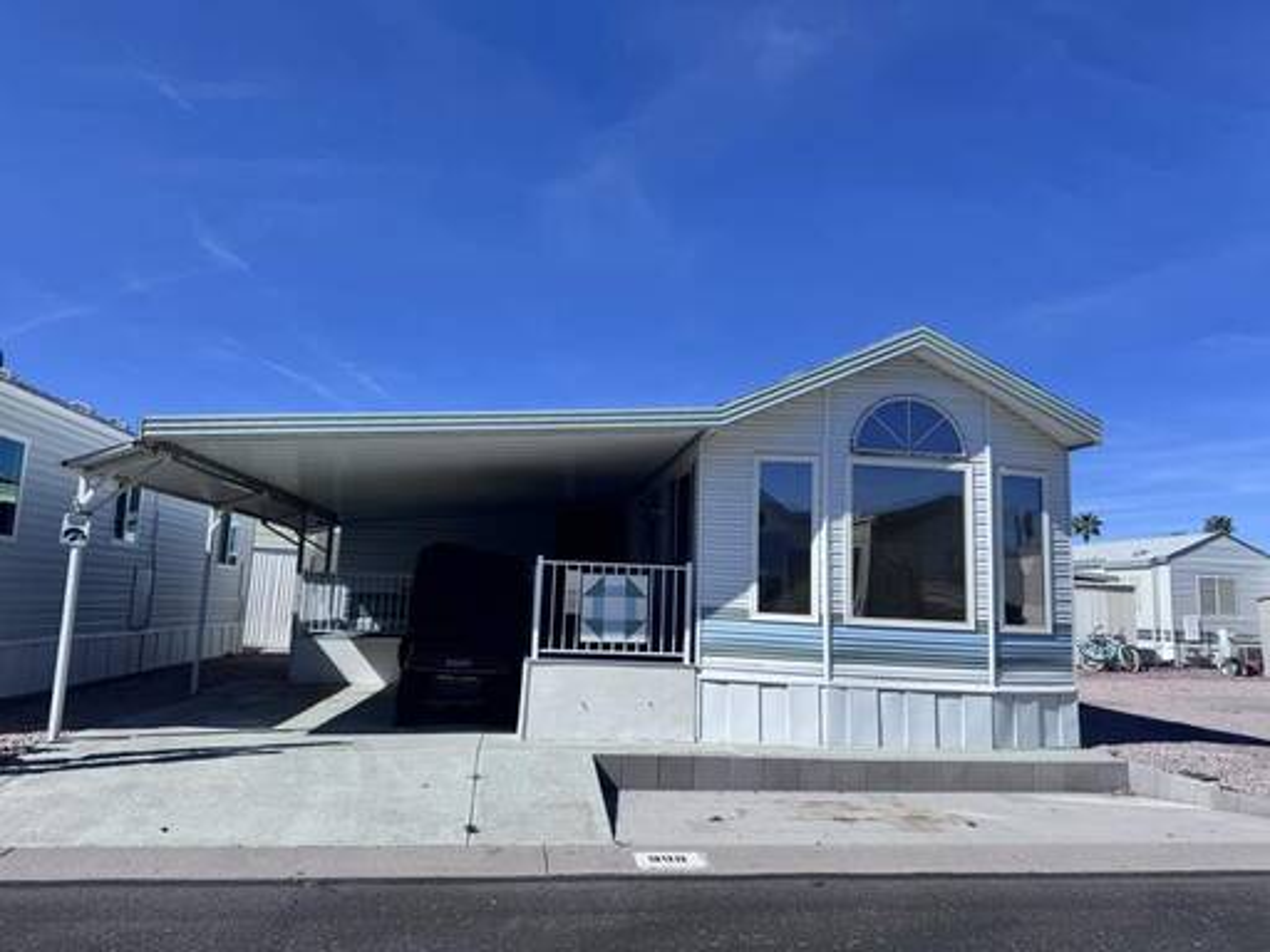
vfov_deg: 56.8
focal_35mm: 24
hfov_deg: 71.6
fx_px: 881
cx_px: 635
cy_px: 476
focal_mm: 6.76
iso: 80
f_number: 1.78
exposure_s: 1/7092
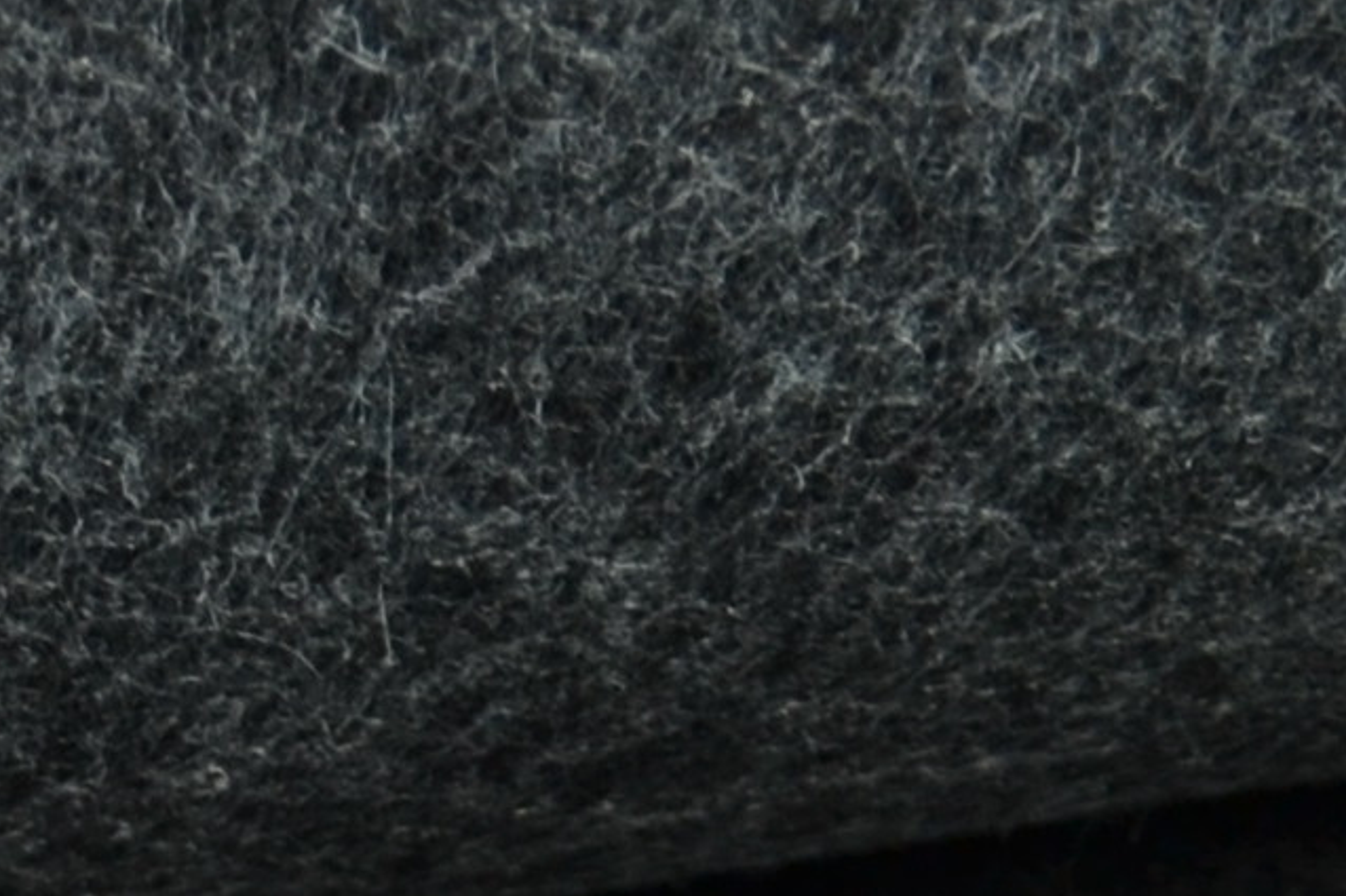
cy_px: 3131
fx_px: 7289
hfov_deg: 9.4
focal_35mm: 195
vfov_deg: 6.2
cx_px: -1890
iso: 100
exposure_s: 1/20
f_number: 6.3
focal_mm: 18
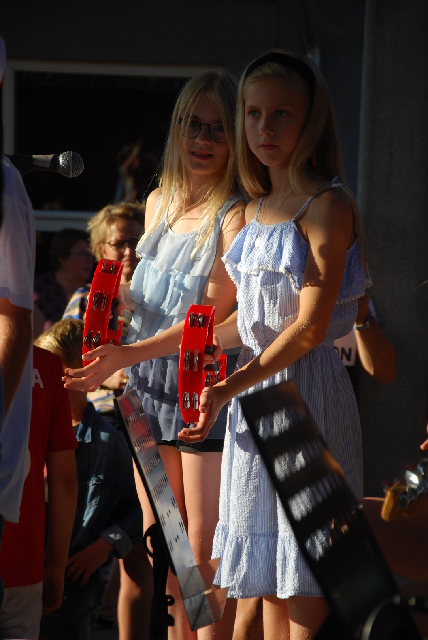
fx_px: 2507
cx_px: 216
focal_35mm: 141
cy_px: 315
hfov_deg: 9.8
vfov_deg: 14.5
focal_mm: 92
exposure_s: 1/500
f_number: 5.6
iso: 200
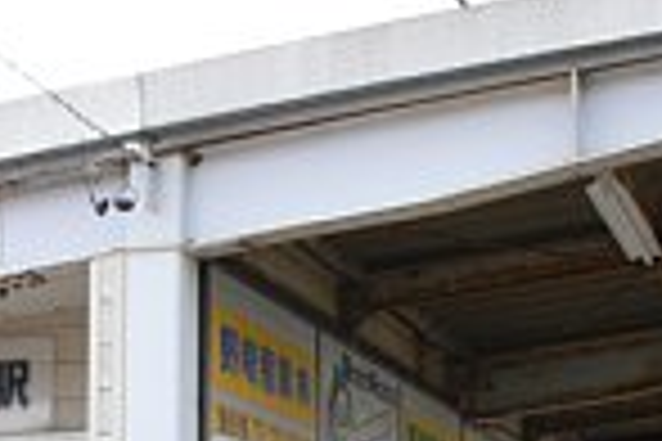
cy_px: 518
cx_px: 455
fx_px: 1820
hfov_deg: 20.5
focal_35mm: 99
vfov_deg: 13.5
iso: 100
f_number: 7.1
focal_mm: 7.4
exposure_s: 1/100
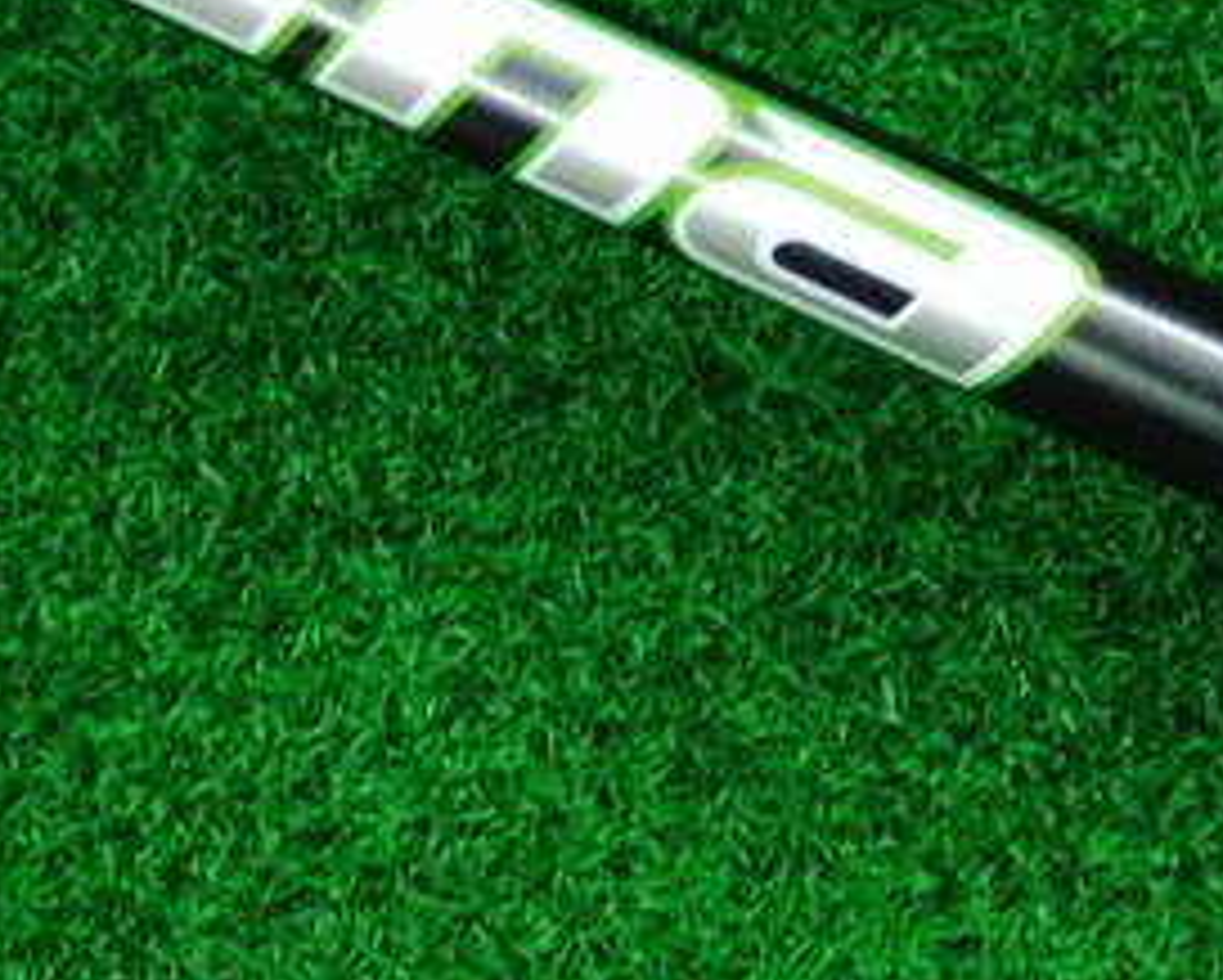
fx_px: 3079
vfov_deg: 17.9
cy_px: 157
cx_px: 526
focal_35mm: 85
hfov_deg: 22.5
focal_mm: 6.42
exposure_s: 1/40
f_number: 3.6
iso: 400
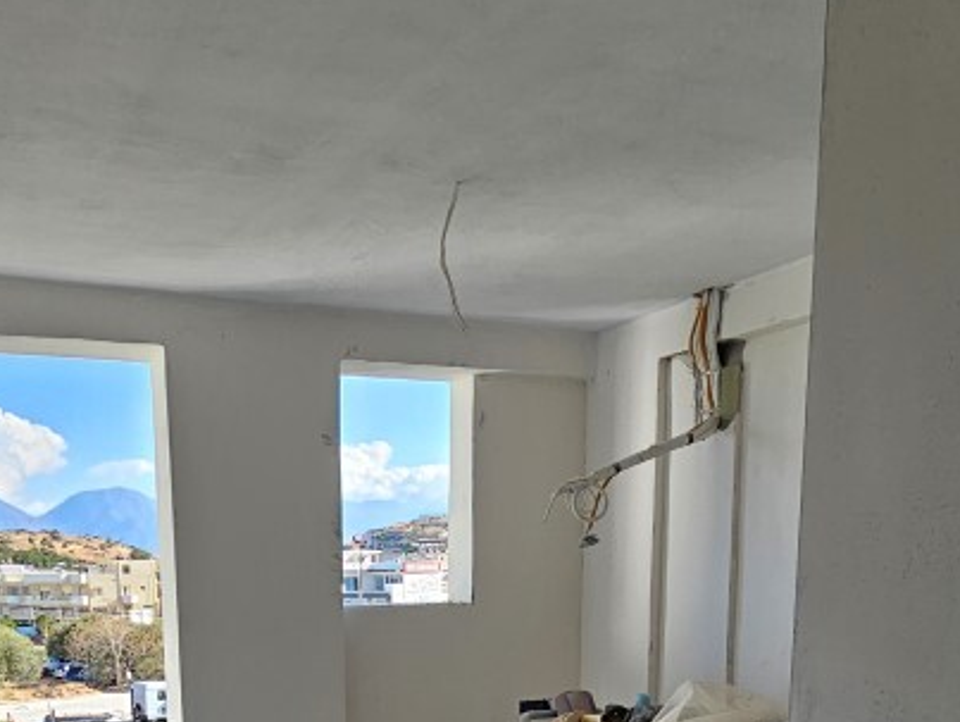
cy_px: 732
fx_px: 916
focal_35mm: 33
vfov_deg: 38.0
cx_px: 445
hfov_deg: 55.3
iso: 50
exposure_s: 1/346
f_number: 2.2
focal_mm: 2.2
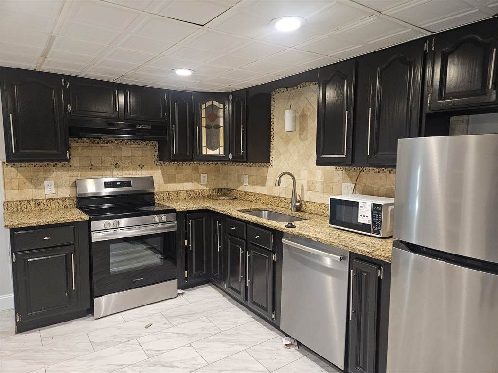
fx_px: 331
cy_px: 186
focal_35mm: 23
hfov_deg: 73.9
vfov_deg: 58.9
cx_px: 249
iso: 800
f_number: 1.8
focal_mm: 5.4
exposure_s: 1/60
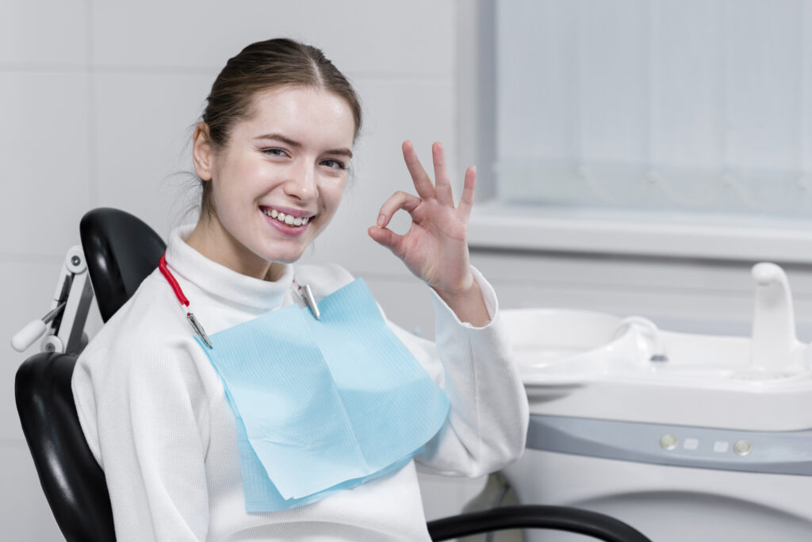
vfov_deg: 10.6
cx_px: 406
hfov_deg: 15.8
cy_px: 271
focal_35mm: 130
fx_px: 2932
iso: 320
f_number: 3.5
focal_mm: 130
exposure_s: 1/160
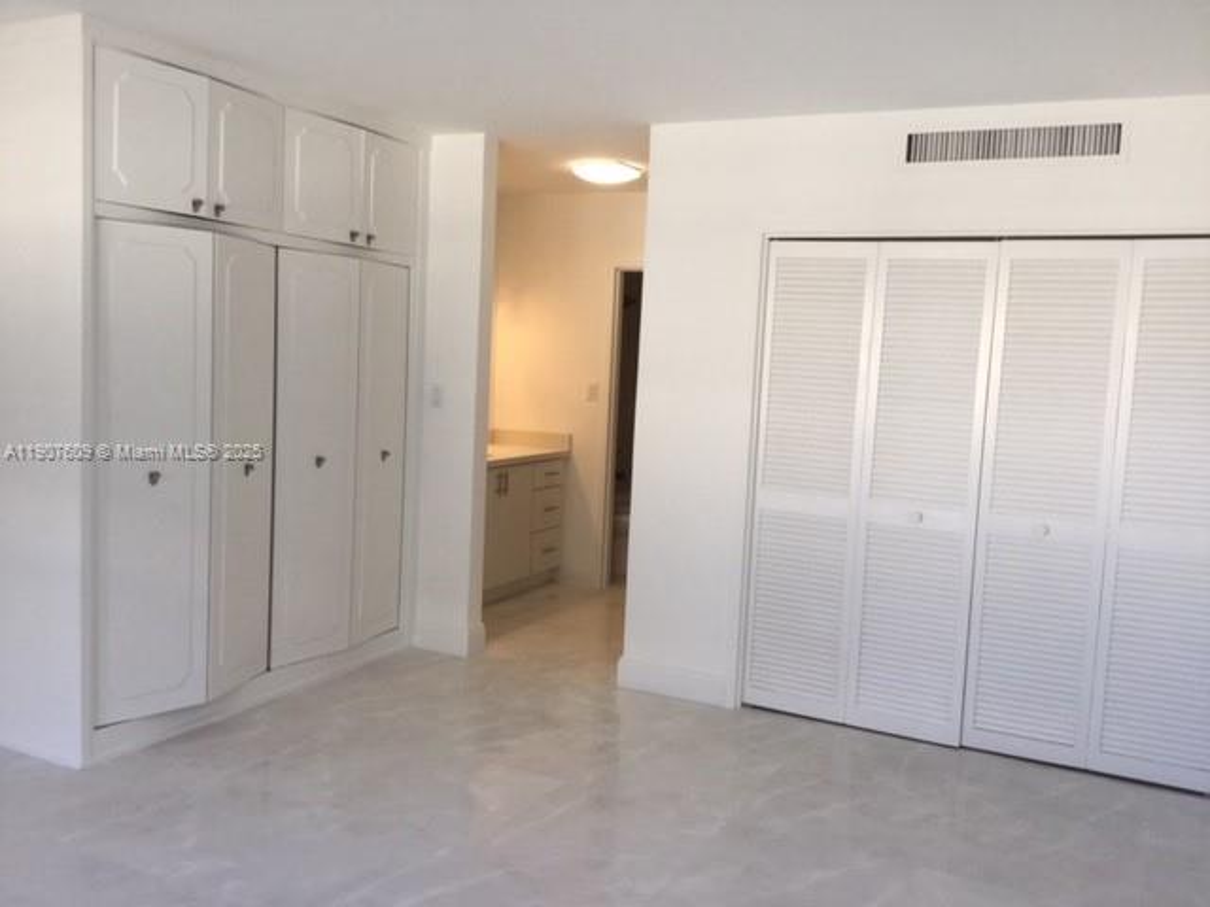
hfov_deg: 58.4
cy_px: 454
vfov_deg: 45.4
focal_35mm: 31
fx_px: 1084
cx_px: 605
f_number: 2.4
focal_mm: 3.3
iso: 32
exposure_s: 1/60
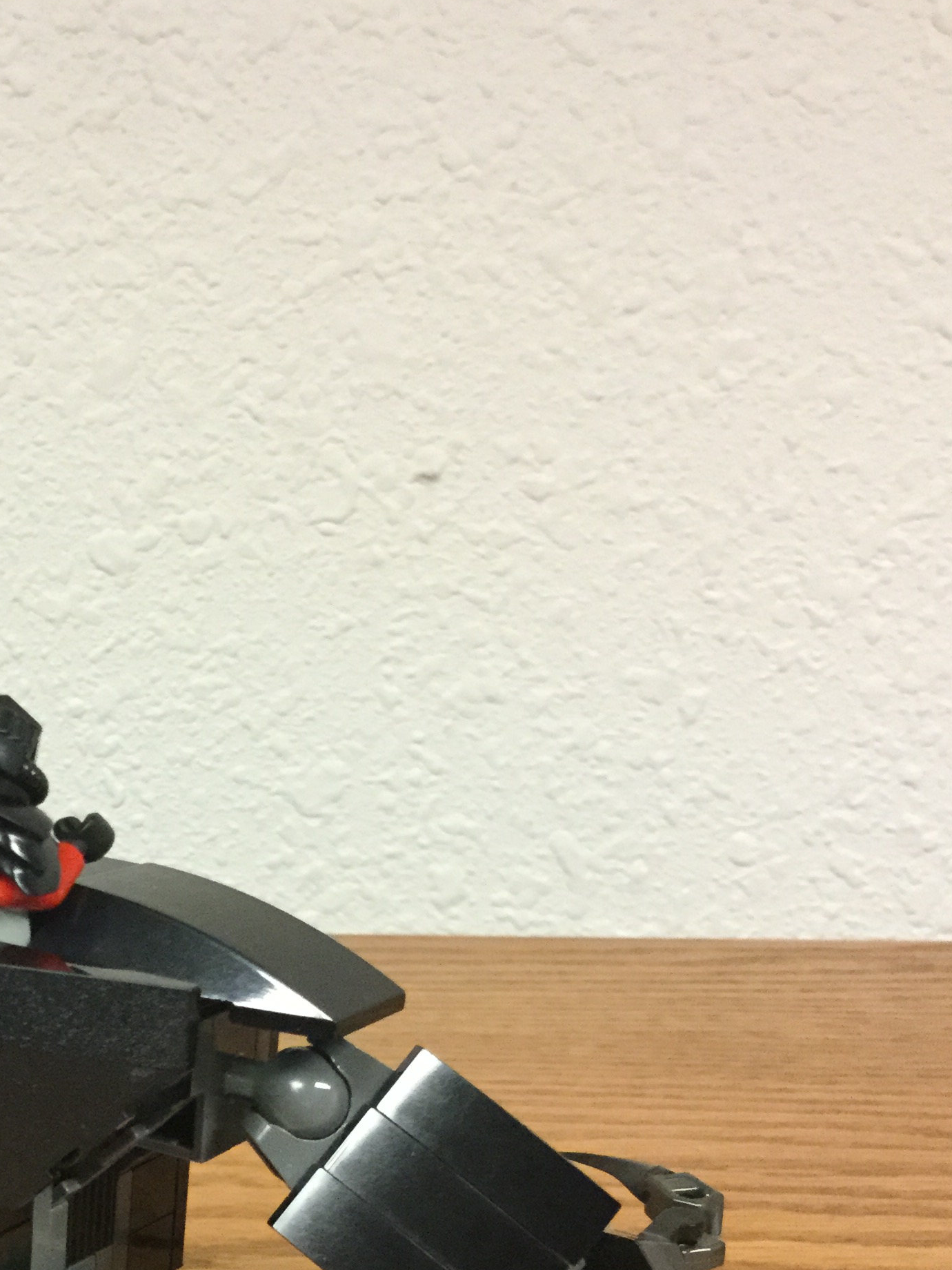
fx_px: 2017
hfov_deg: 26.0
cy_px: 896
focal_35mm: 55
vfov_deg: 34.4
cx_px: 153
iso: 200
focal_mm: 3.3
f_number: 2.4
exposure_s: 1/30
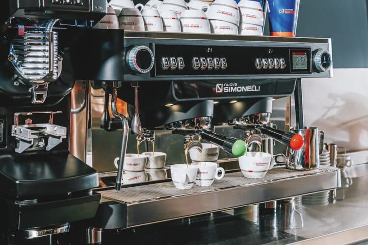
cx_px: 184
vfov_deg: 19.5
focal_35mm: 70
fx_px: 715
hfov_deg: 28.8
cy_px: 122
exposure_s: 1/100
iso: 1000
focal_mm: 70
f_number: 9
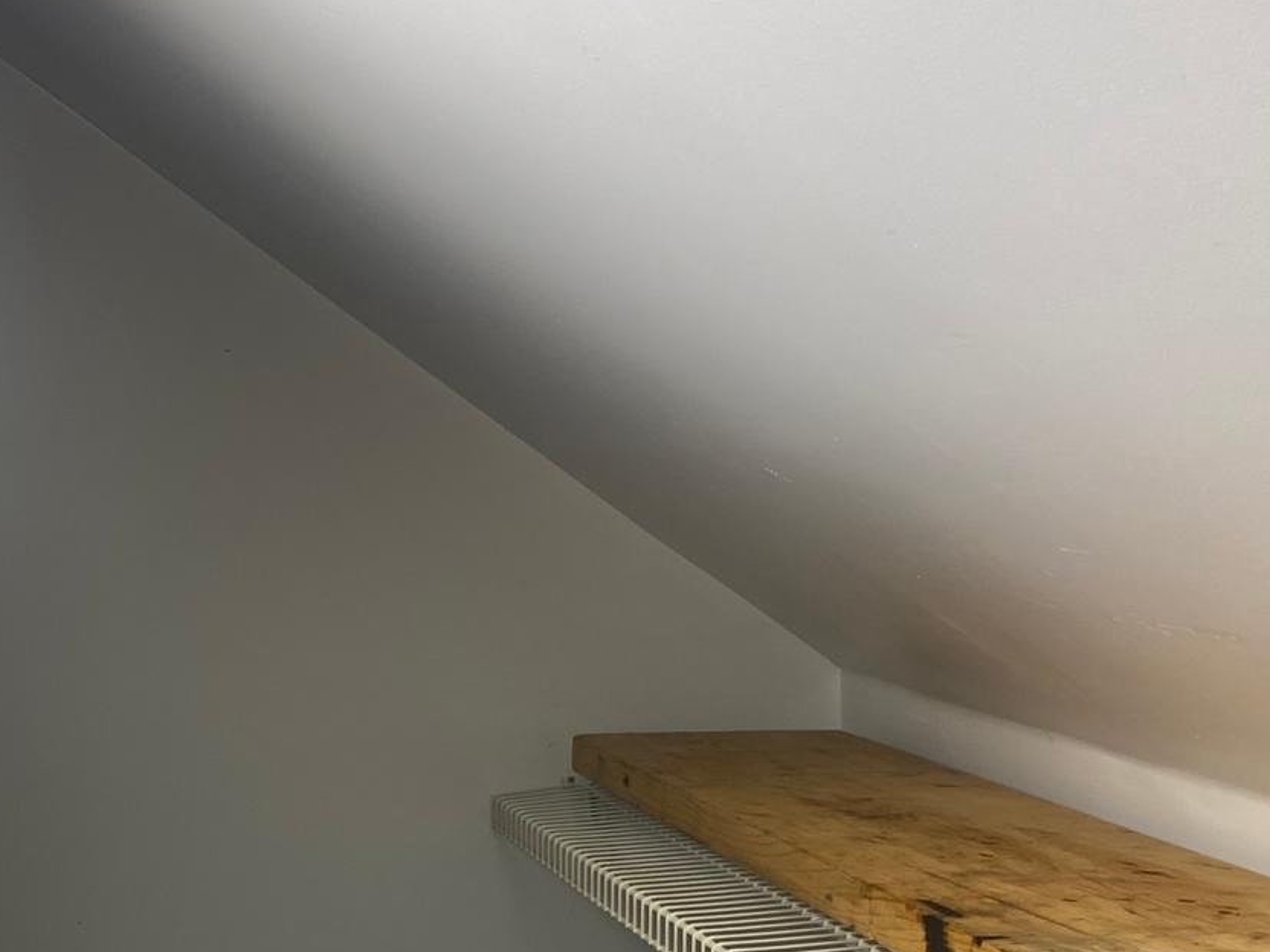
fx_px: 2348
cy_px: 860
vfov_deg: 22.4
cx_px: 319
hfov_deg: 29.8
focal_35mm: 64
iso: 40
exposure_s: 1/120
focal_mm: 4.25
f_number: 1.8
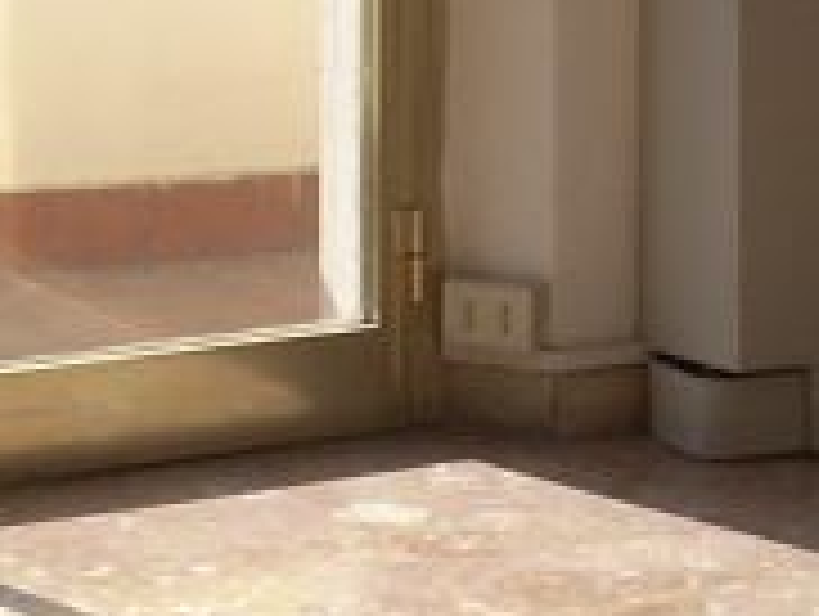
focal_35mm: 208
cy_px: 211
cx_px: 612
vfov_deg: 7.2
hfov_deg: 9.5
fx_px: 4928
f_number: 5.6
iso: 64
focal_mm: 6.2
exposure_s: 1/177
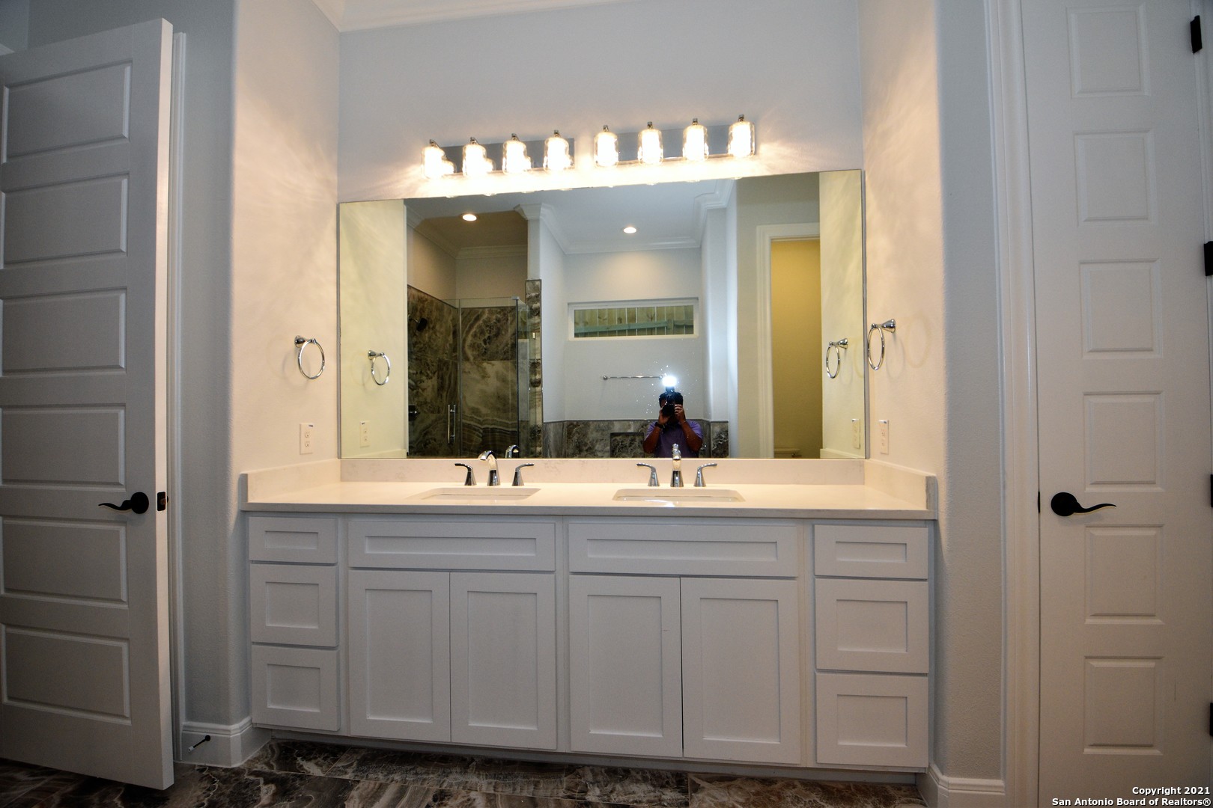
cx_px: 606
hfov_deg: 100.4
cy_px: 404
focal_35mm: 15
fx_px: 505
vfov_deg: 77.3
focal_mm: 10
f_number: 5
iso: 800
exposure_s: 1/200
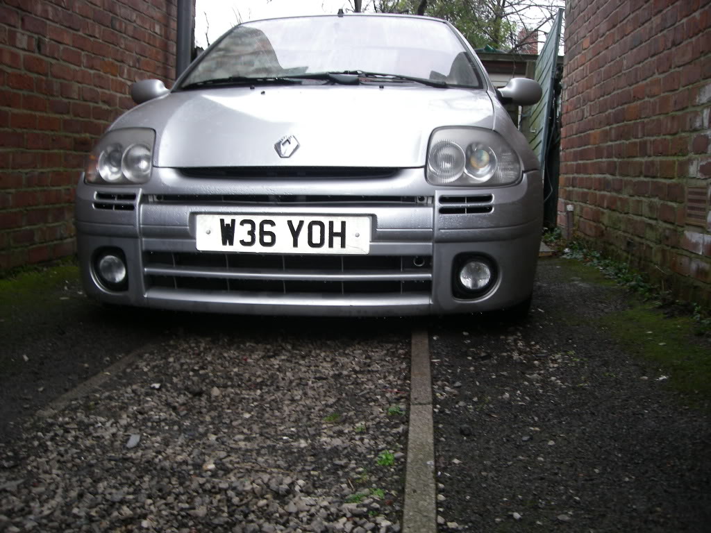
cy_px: 266
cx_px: 356
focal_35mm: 38
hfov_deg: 49.0
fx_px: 781
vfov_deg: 37.7
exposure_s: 1/50
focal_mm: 6.2
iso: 64
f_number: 2.7
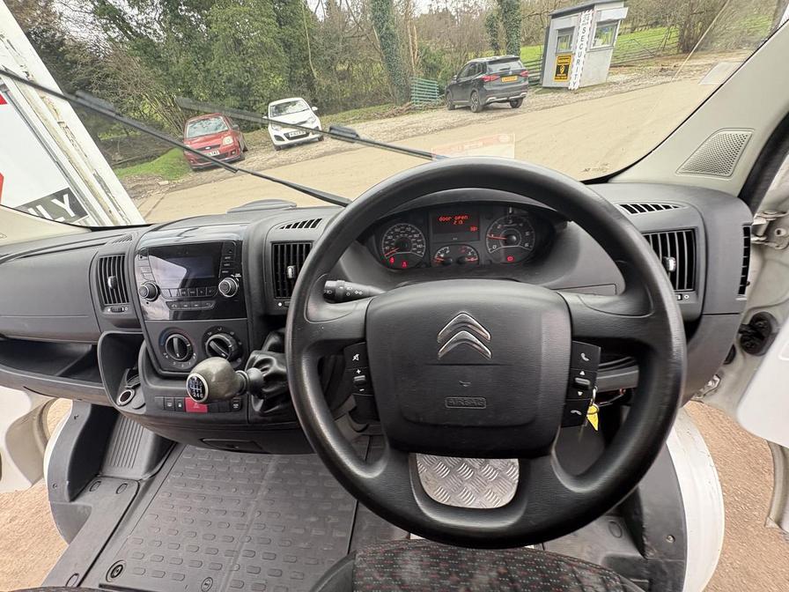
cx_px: 394
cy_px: 296
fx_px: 319
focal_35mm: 14
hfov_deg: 102.1
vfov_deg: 85.7
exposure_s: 1/99
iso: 125
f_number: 2.2
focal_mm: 2.22
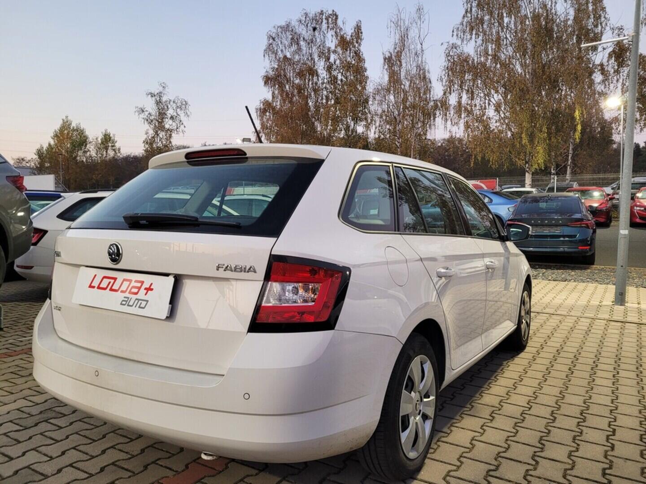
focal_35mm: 26
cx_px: 323
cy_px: 242
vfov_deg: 53.1
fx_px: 485
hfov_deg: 67.3
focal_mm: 5.4
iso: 200
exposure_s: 1/100
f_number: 1.8
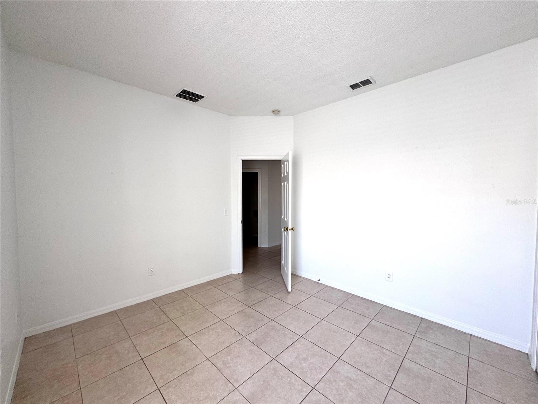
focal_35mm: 14
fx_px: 218
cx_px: 269
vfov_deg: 85.7
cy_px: 202
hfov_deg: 102.1
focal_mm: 2.22
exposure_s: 1/99
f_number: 2.2
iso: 100
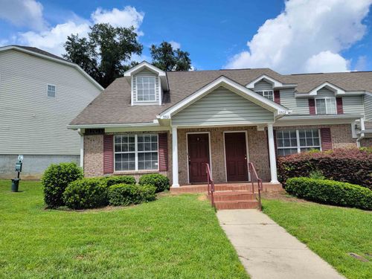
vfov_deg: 56.8
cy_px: 140
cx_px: 186
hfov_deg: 71.6
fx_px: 258
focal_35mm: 24
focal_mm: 6.7
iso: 16
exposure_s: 1/775
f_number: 1.8
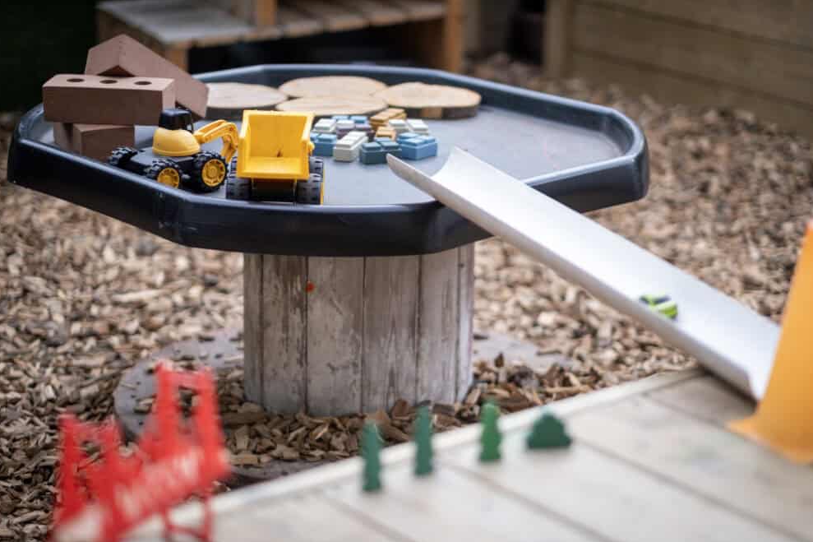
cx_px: 415
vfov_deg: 15.7
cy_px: 266
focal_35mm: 87
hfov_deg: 23.4
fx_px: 1964
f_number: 1.2
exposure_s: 1/1600
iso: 200
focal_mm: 56
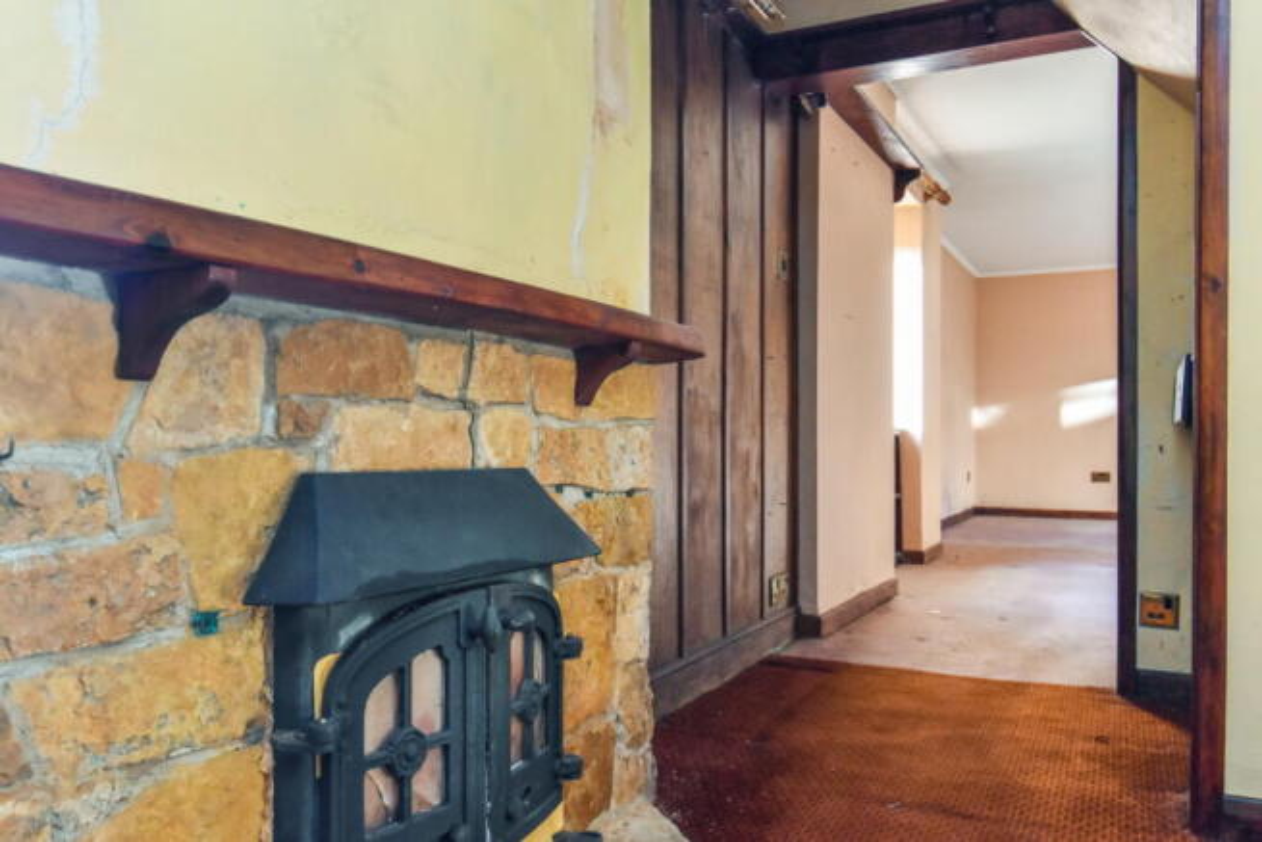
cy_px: 421
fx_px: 947
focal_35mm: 27
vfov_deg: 48.0
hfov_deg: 67.4
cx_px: 631
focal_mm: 18
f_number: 4.5
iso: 1600
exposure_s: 1/125
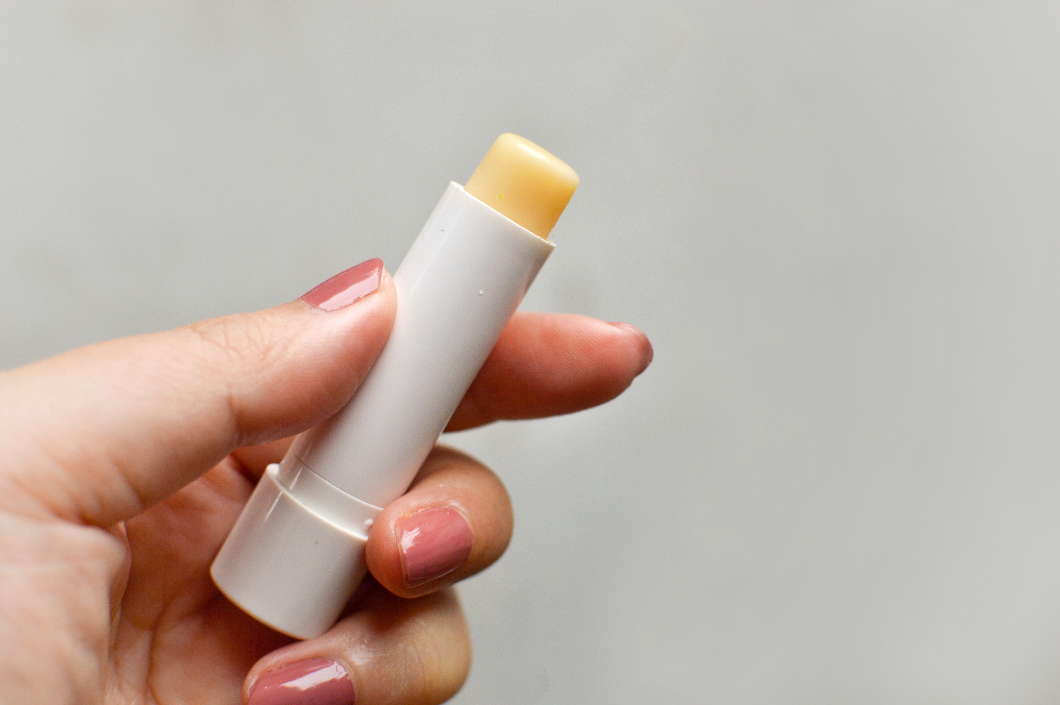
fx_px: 1545
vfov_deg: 25.7
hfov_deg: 37.9
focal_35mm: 52
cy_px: 352
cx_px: 530
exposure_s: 1/1000
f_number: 4.5
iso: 400
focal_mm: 35
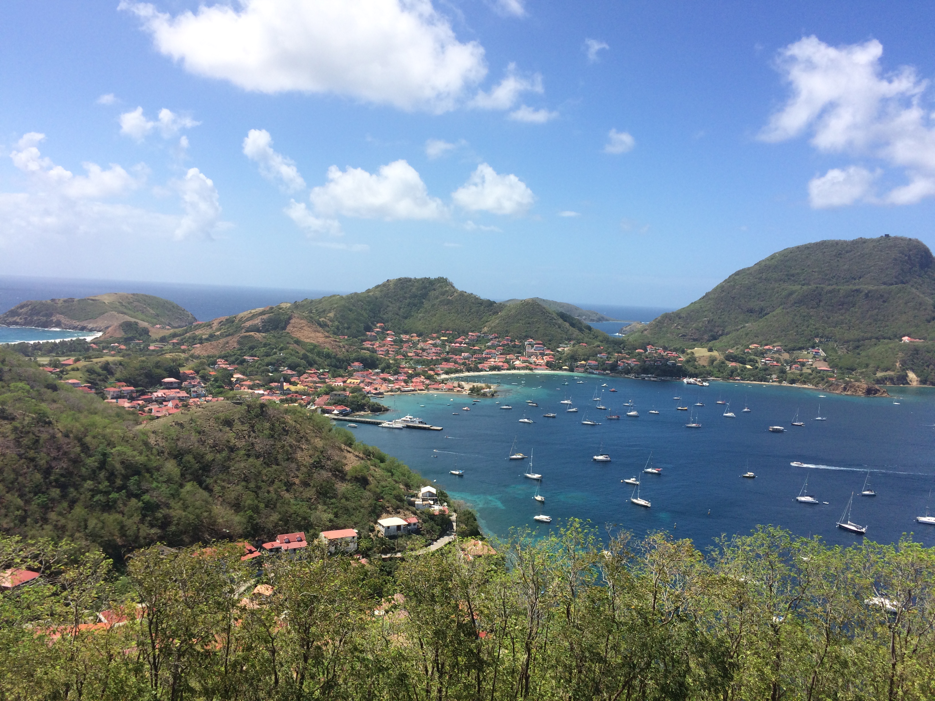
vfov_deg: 48.2
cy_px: 350
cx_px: 468
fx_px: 783
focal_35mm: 29
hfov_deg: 61.7
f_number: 2.2
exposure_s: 1/2564
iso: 32
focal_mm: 4.15
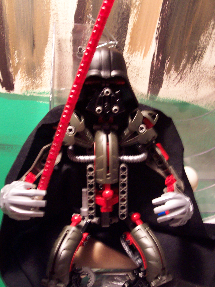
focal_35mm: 37
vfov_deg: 50.1
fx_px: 306
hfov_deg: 38.7
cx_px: 108
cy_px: 144
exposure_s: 1/8
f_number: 2.8
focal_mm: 5.6
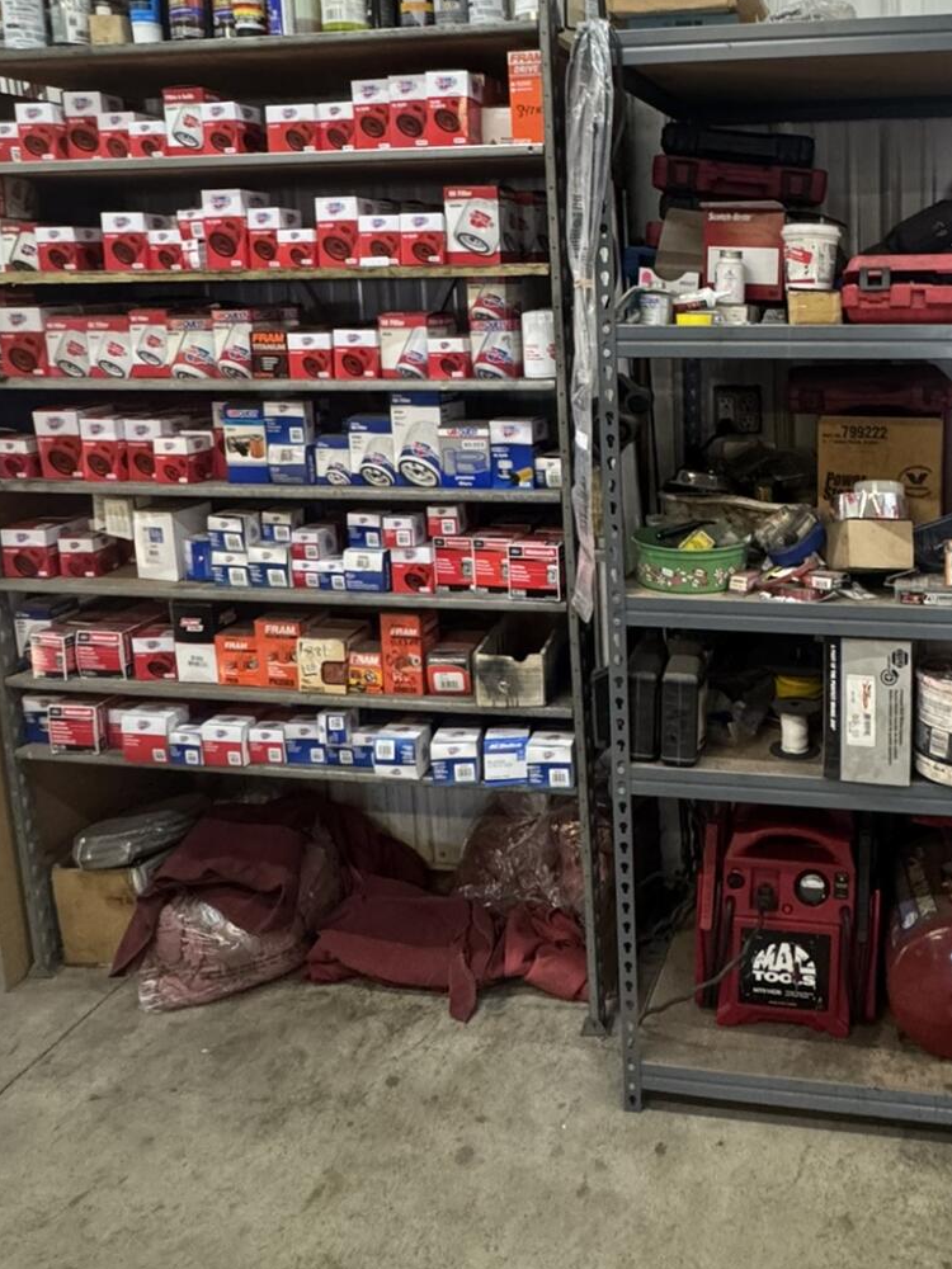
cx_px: 765
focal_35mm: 28
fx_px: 1027
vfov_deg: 61.7
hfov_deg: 47.0
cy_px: 411
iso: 500
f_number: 2.2
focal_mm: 2.22
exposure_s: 1/60
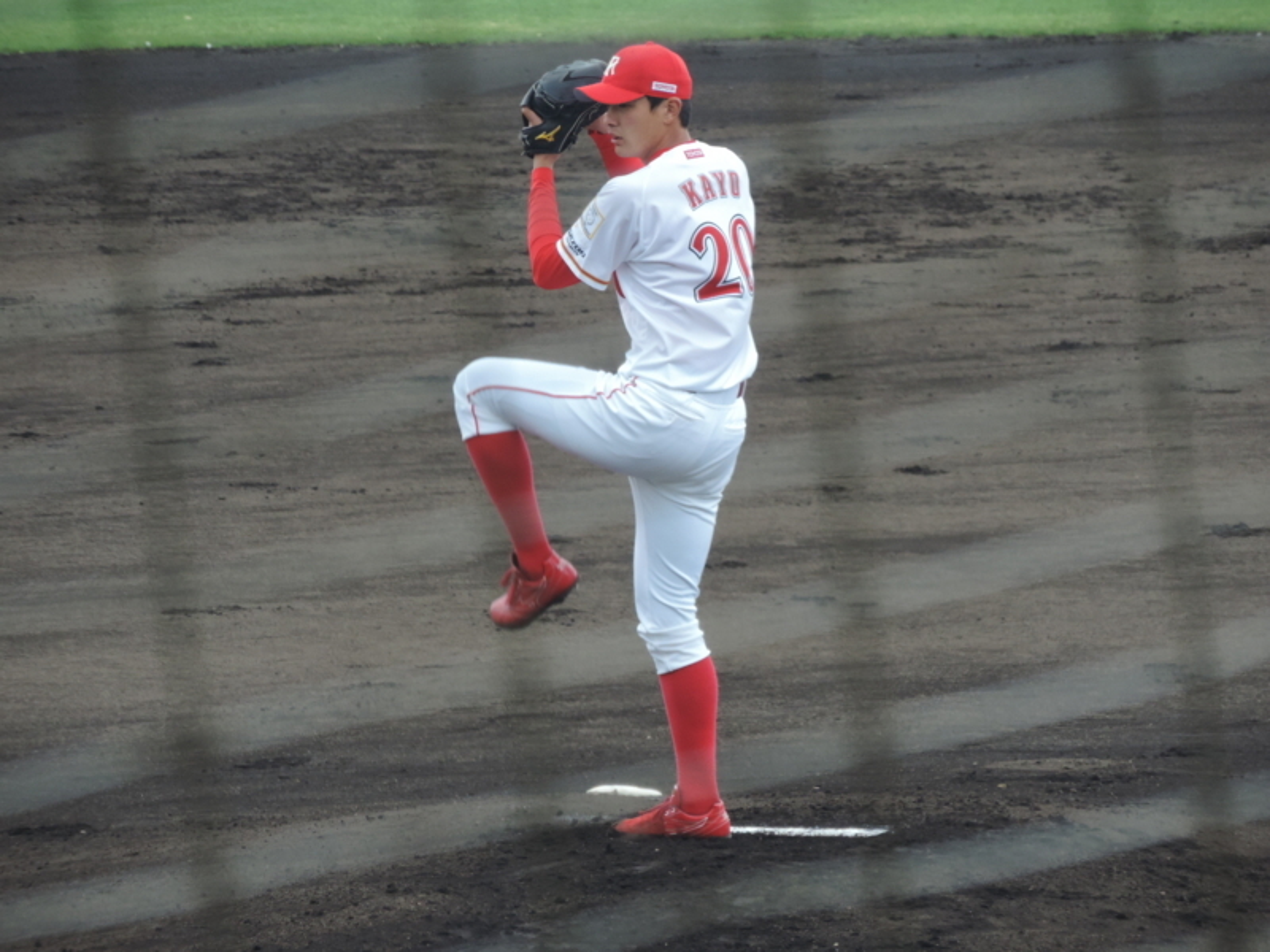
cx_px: 635
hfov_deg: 3.6
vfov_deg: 2.7
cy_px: 476
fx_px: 20179
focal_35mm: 550
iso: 200
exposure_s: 1/250
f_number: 4.9
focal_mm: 98.1
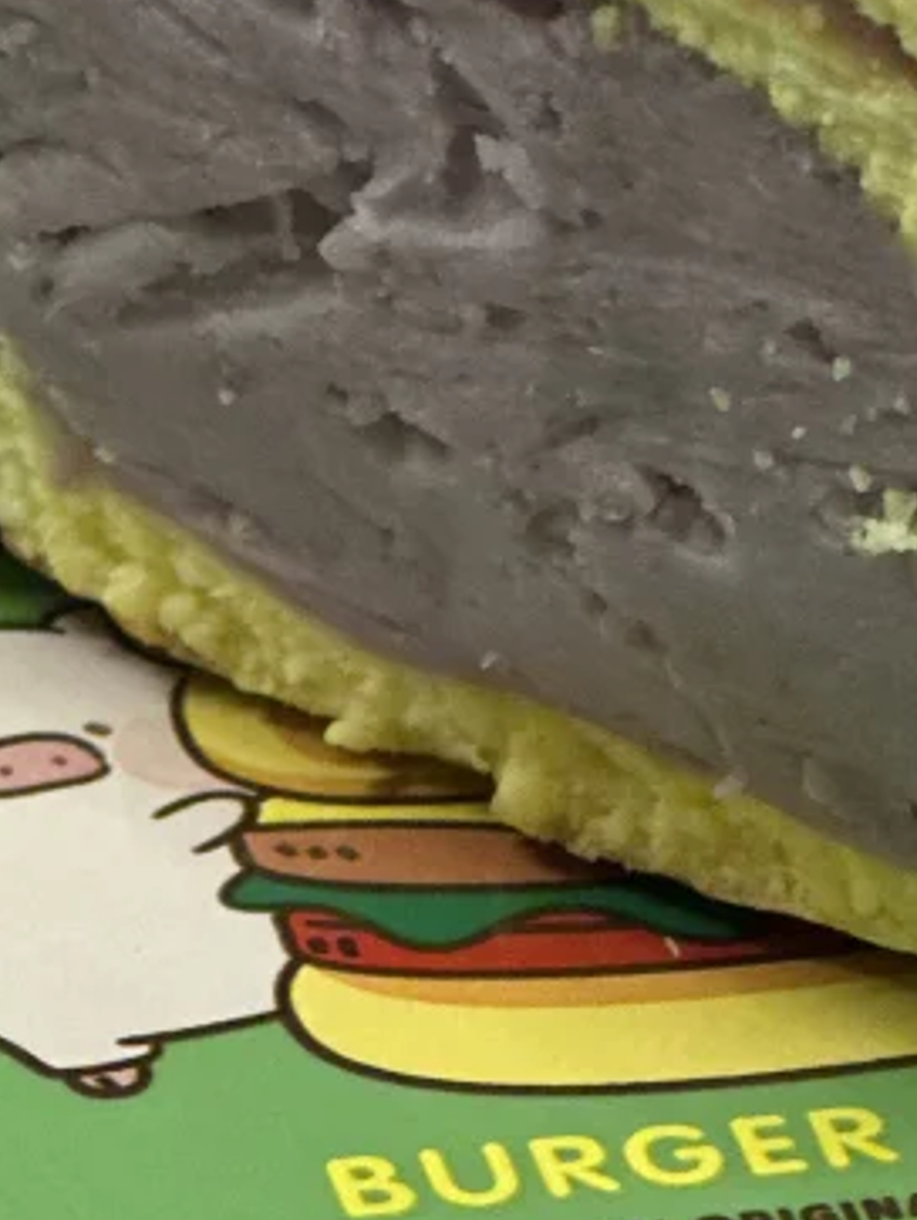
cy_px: -293
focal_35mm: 306
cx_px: 593
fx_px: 10795
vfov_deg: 6.4
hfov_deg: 4.9
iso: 250
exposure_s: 1/40
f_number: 2.8
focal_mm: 9
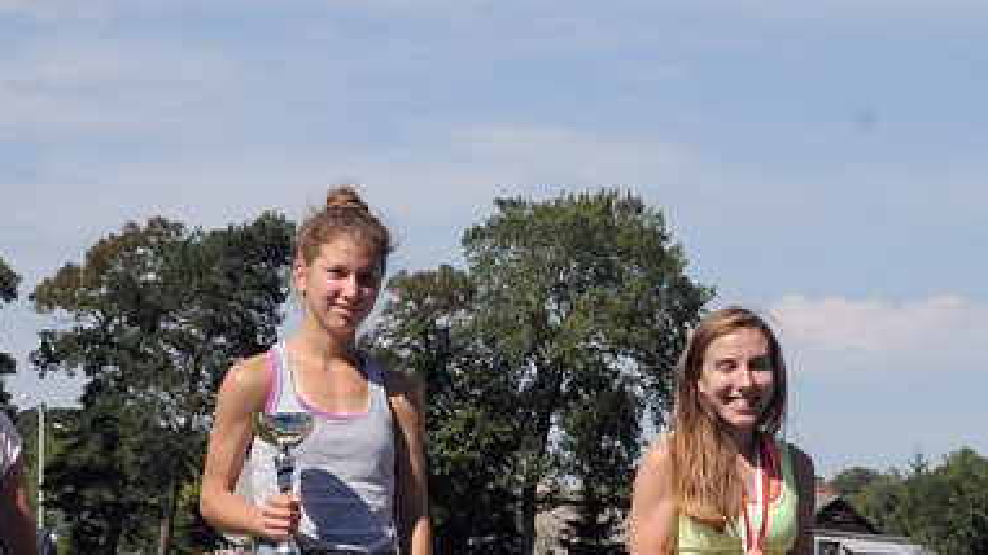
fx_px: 2383
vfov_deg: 12.9
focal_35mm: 91
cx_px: 558
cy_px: 709
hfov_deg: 23.4
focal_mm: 26
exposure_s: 1/500
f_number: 11
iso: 400
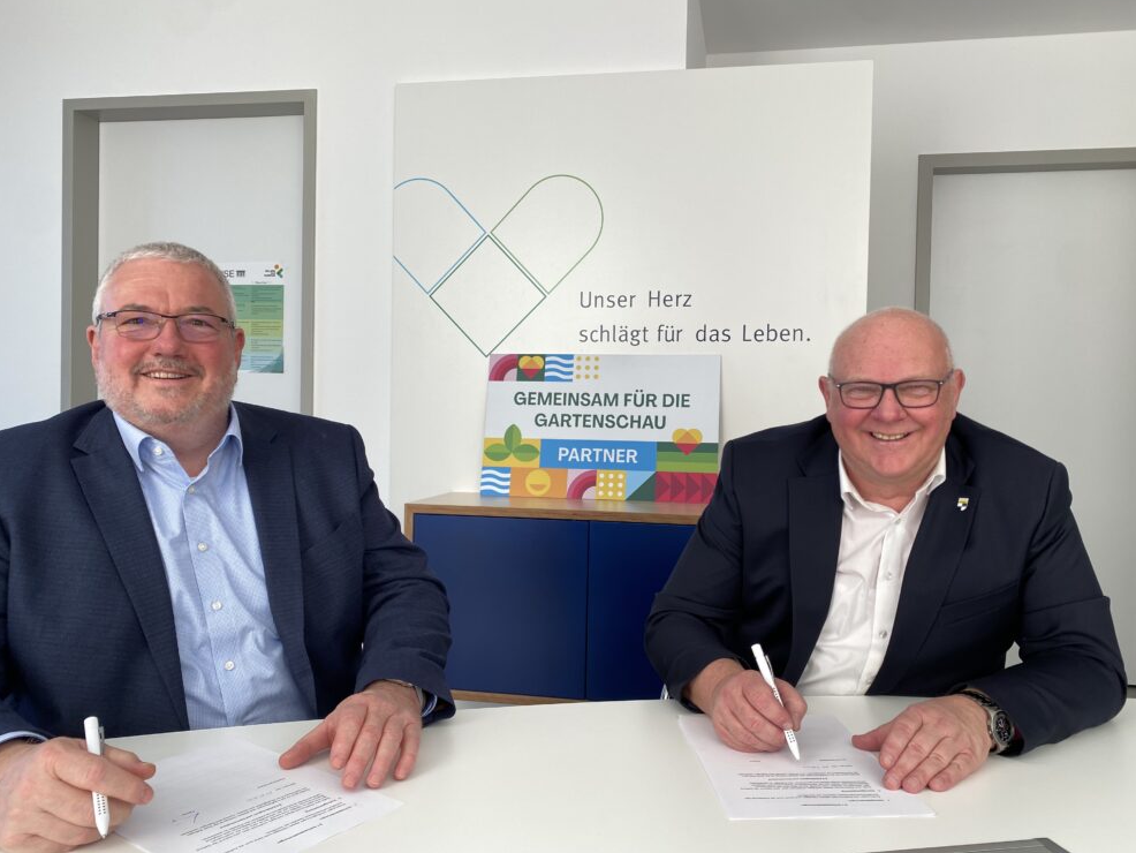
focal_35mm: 27
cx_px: 585
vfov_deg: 51.4
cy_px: 430
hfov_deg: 65.3
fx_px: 886
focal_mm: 4.25
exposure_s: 1/118
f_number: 1.8
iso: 32
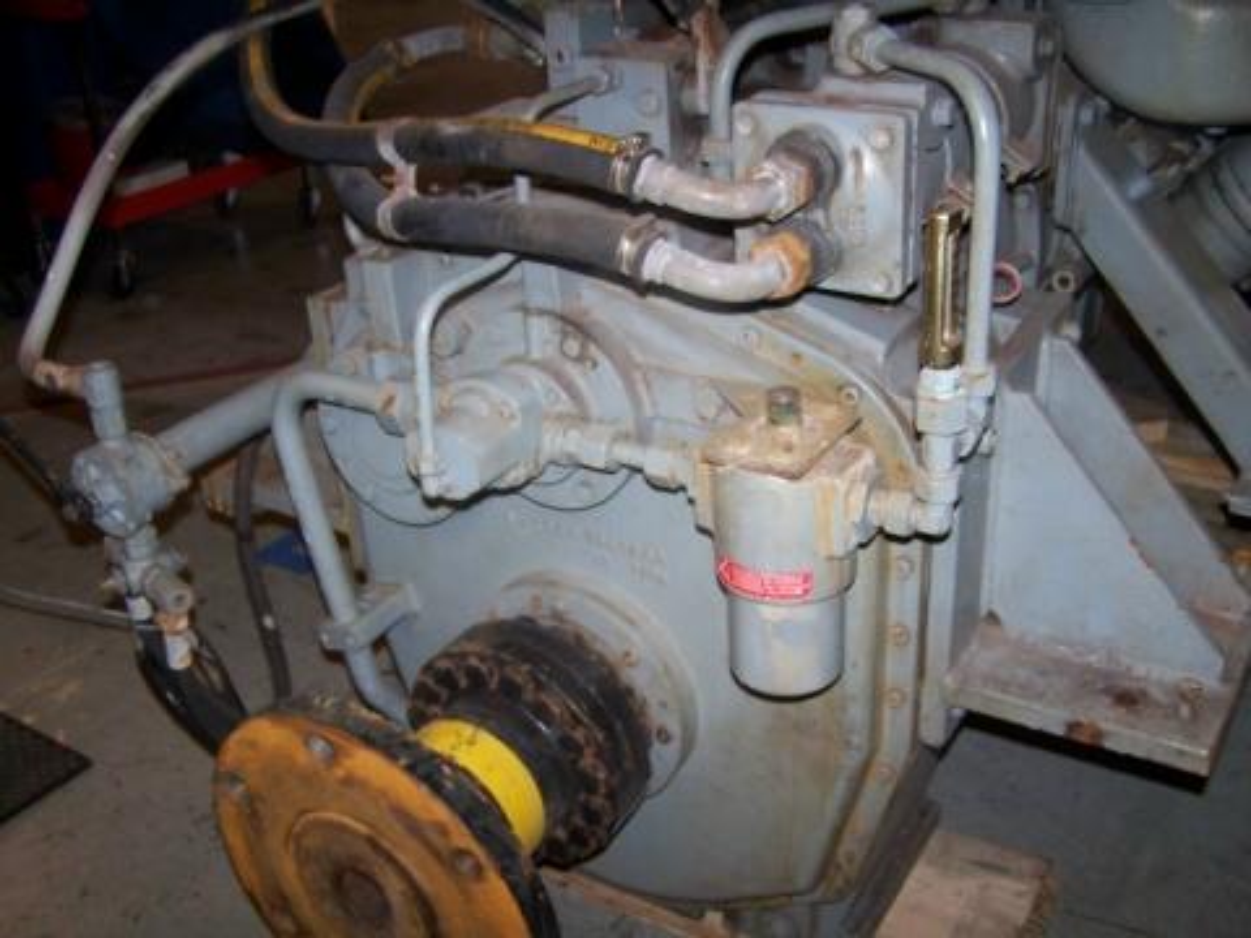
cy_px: 469
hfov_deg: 49.0
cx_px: 626
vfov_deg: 37.7
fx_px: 1373
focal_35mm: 38
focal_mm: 6.3
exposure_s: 1/60
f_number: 2.8
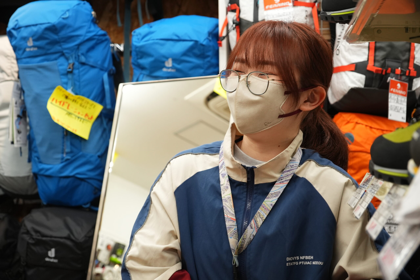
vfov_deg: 23.4
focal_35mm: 58
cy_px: 140
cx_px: 210
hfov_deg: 34.5
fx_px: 677
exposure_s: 1/100
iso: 1250
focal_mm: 39
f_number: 4.5
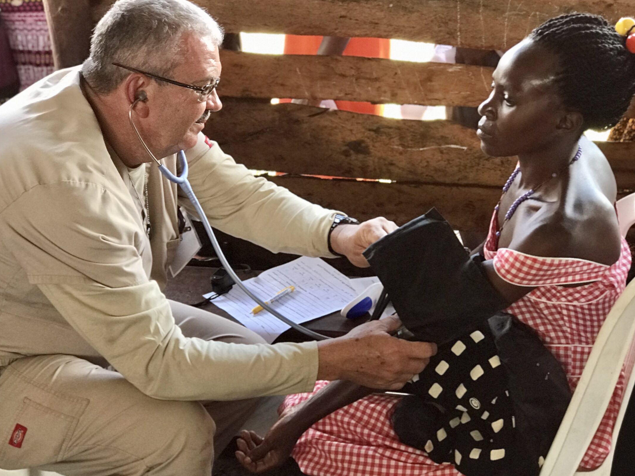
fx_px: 1247
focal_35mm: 68
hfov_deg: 28.5
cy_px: 241
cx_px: 276
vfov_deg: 21.6
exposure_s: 1/50
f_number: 2.8
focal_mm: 6.6
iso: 125
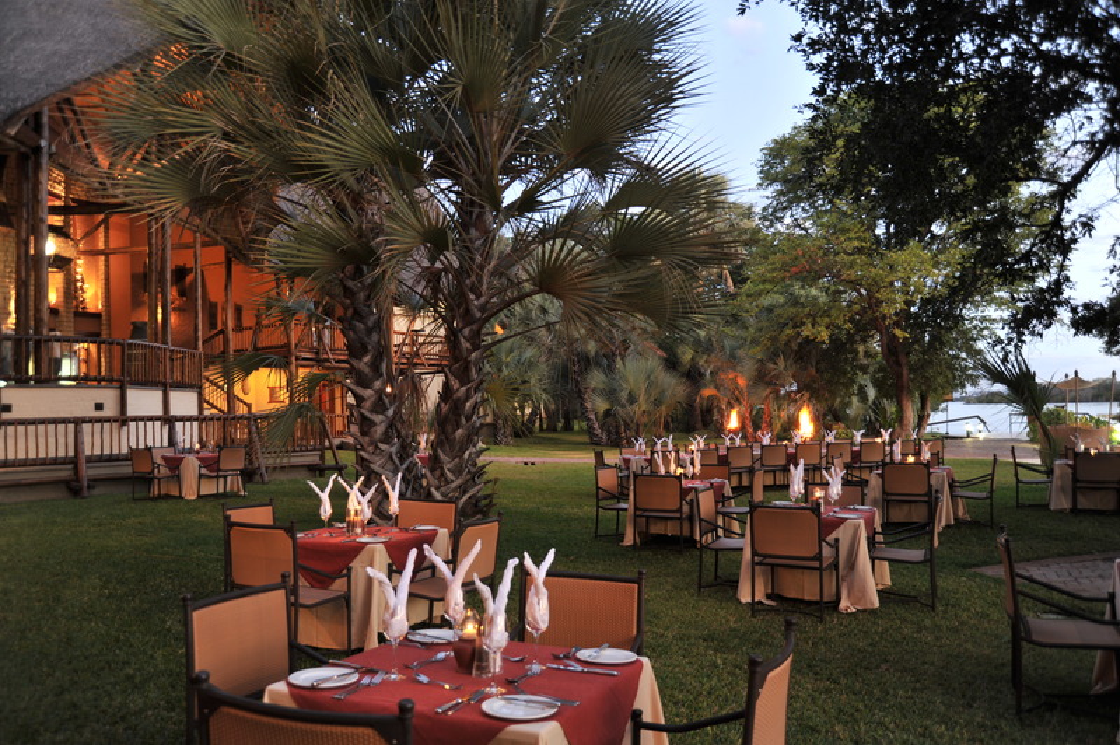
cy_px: 372
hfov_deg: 63.7
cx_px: 560
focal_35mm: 29
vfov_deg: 44.9
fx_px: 901
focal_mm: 29
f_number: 4.5
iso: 200
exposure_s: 1
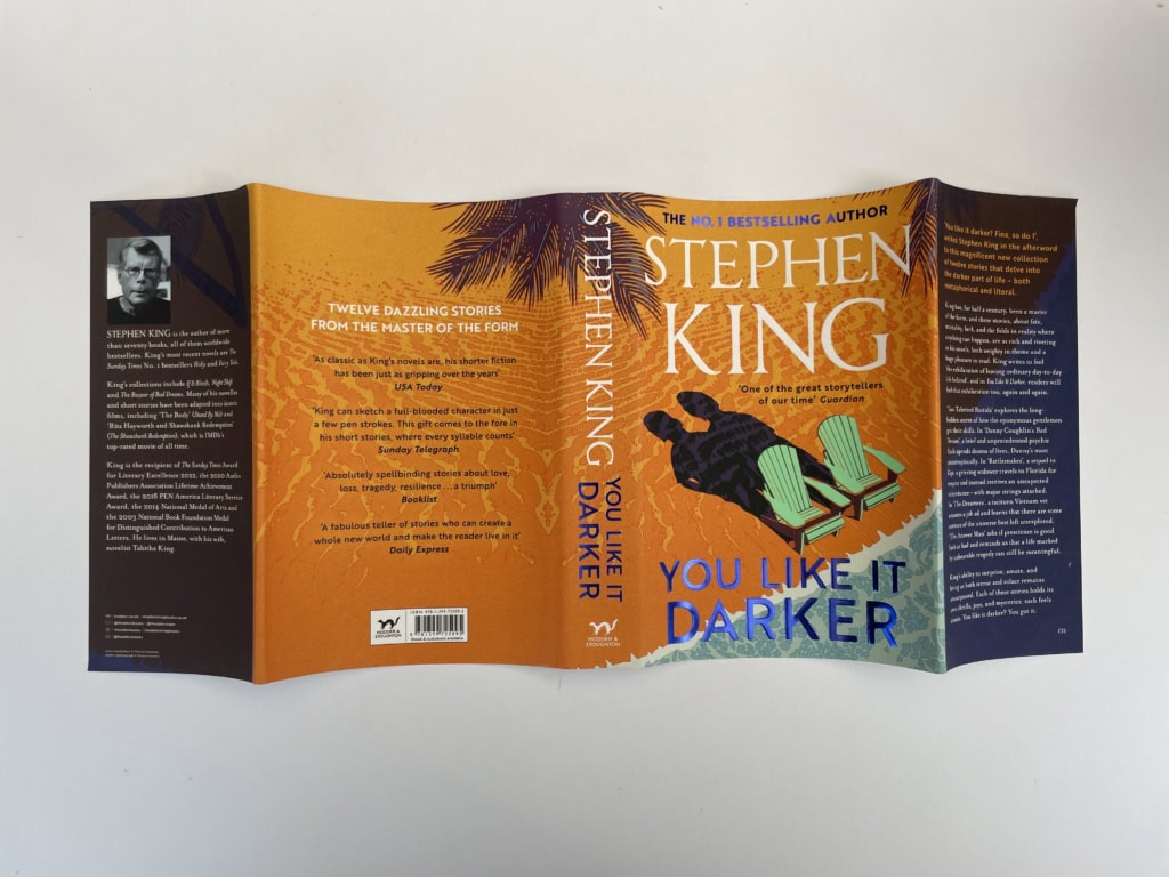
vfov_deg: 53.1
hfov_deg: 67.3
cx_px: 584
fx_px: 878
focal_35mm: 26
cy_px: 438
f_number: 1.6
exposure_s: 1/670
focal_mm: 4.2
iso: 32
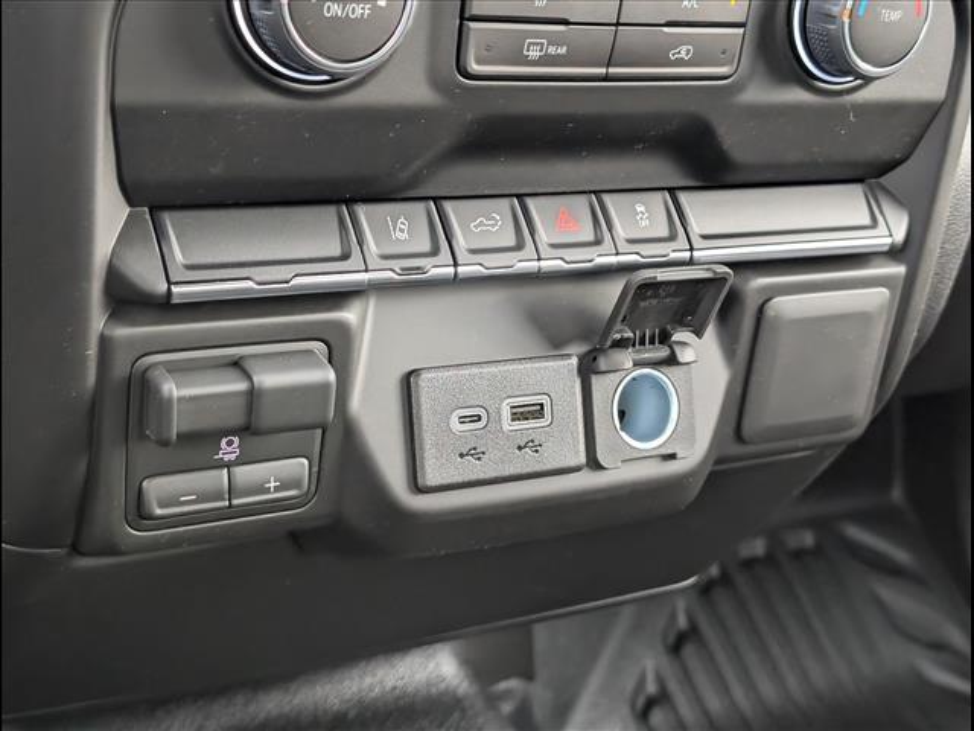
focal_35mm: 49
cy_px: 366
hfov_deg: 38.9
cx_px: 487
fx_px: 1379
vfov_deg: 29.7
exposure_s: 1/294
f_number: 1.68
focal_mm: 6.9
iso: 726
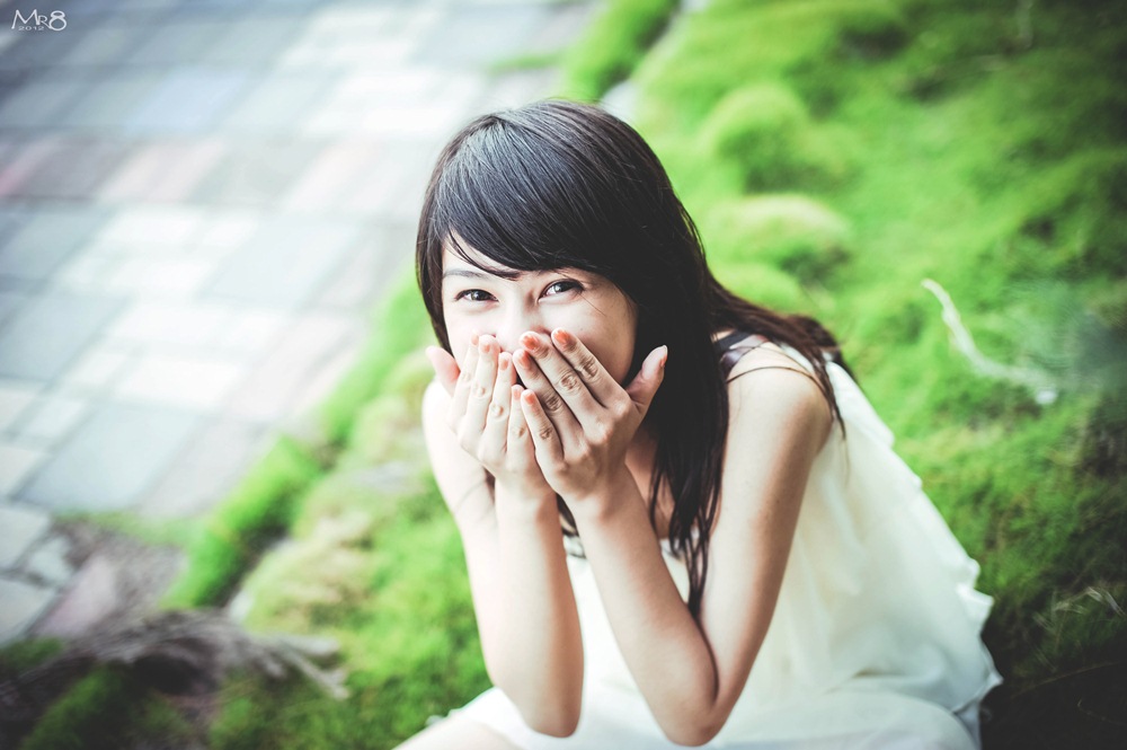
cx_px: 564
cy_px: 375
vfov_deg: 26.9
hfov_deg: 39.6
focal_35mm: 50
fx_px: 1564
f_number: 1.8
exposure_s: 1/200
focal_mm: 50
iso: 200
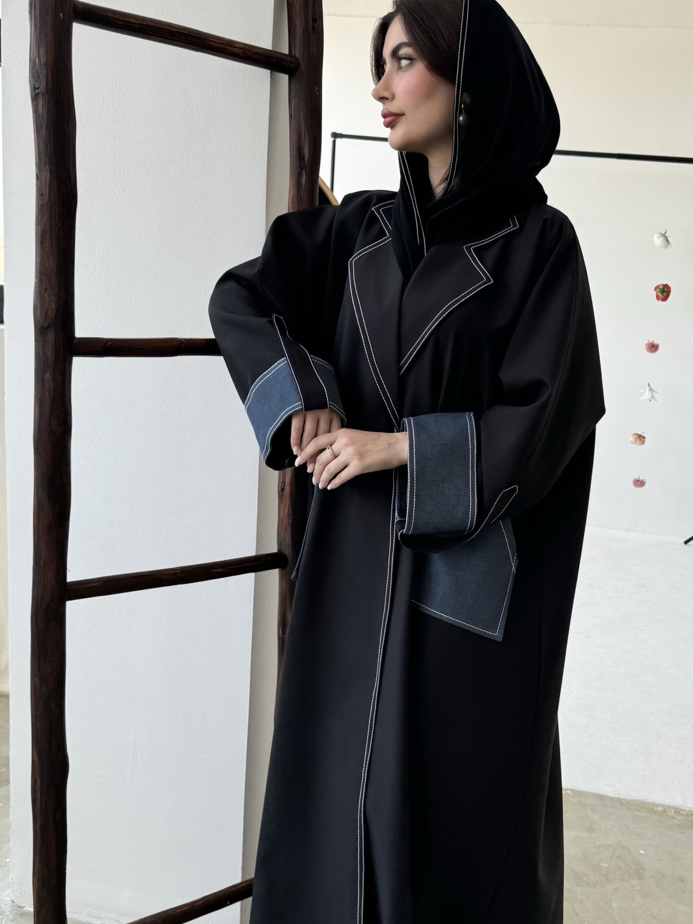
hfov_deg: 56.8
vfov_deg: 71.6
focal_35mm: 24
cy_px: 462
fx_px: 641
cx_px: 346
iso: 64
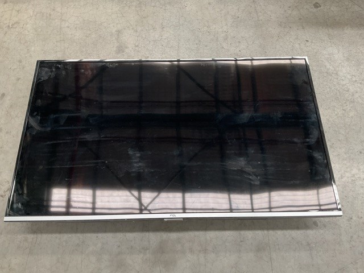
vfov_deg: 48.2
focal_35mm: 29
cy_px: 136
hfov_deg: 61.7
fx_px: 305
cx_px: 182
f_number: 1.8
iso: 50
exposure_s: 1/50
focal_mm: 3
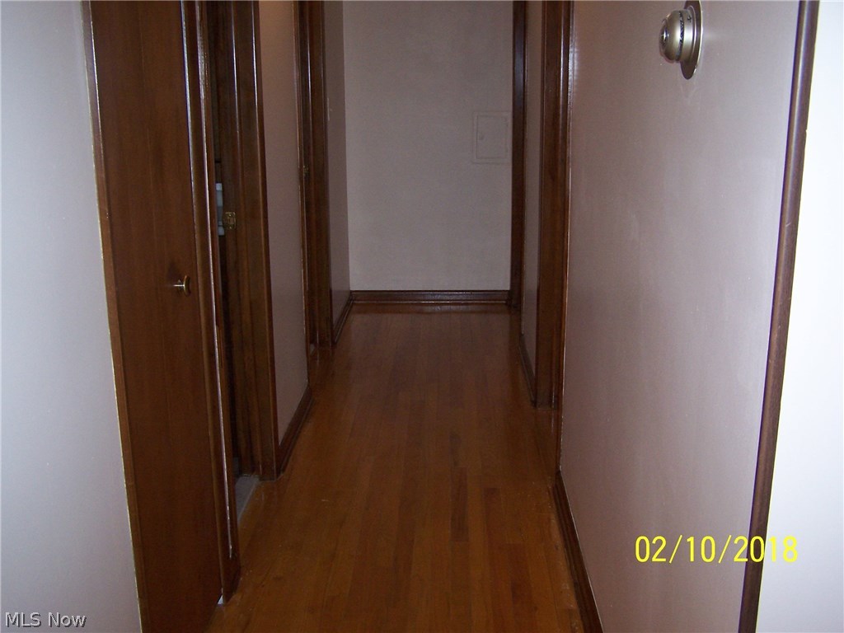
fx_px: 927
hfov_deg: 49.0
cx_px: 422
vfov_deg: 37.7
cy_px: 316
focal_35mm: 38
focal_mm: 6.3
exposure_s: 1/60
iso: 140
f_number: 2.8
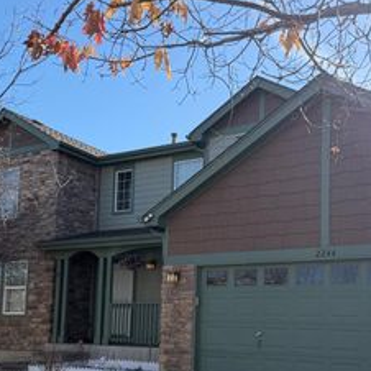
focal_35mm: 47
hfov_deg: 36.1
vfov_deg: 35.4
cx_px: 190
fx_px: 570
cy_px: 270
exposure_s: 1/3021
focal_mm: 6.76
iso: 100
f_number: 1.78
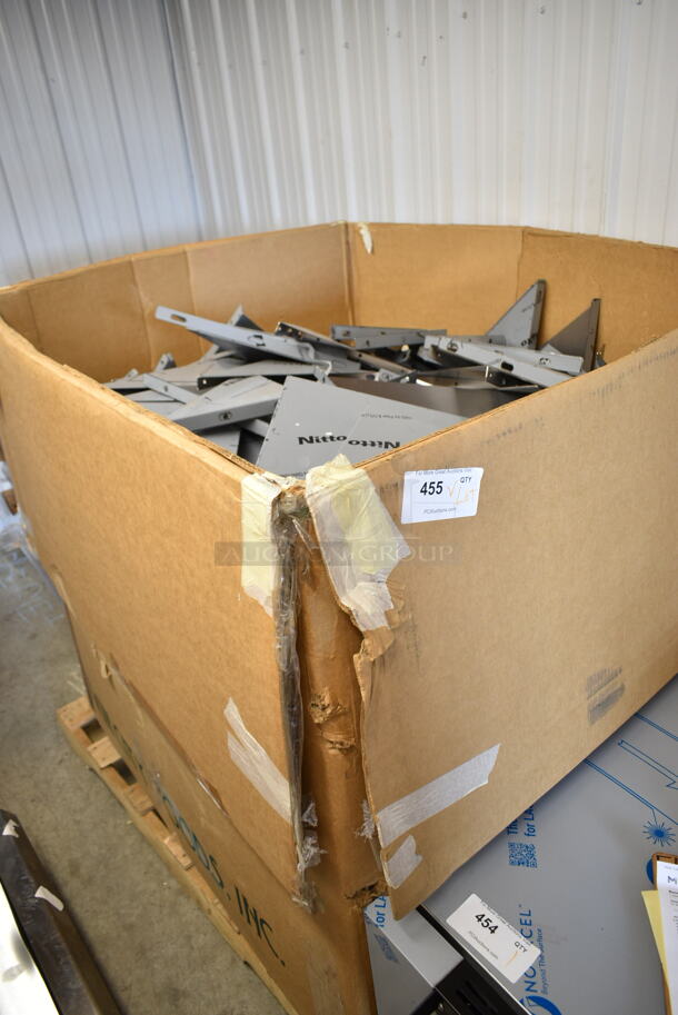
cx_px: 339
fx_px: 762
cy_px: 508
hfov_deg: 48.0
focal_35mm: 27
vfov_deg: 67.3
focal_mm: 18
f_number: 3.5
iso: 500
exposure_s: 1/30
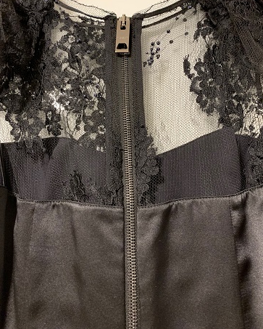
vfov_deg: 62.0
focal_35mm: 28
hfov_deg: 51.6
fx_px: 272
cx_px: 132
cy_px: 148
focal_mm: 4.25
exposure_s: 1/25
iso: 400
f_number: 1.8
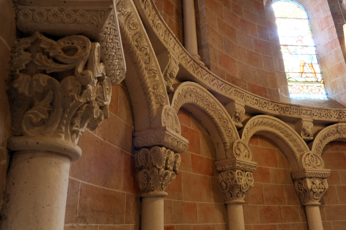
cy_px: 115
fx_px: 298
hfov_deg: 60.3
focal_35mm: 31
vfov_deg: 42.3
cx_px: 173
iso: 200
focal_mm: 31
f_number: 8
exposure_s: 1/6
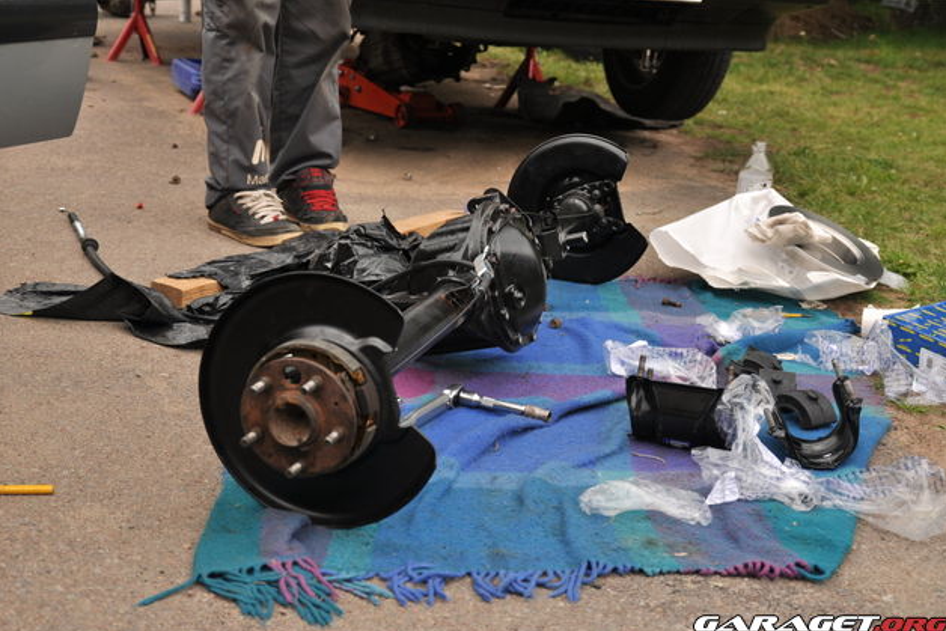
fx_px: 1524
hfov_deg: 34.5
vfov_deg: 23.4
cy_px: 319
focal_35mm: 58
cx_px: 470
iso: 320
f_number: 3.8
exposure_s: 1/1000
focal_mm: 38
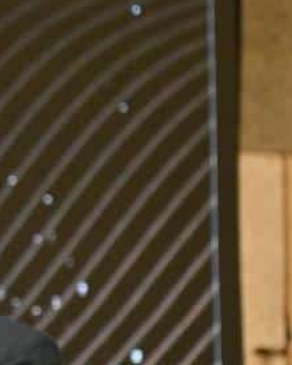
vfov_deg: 4.6
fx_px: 4550
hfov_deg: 3.7
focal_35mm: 421
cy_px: 323
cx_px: -163
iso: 400
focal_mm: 120
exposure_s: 1/160
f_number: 4
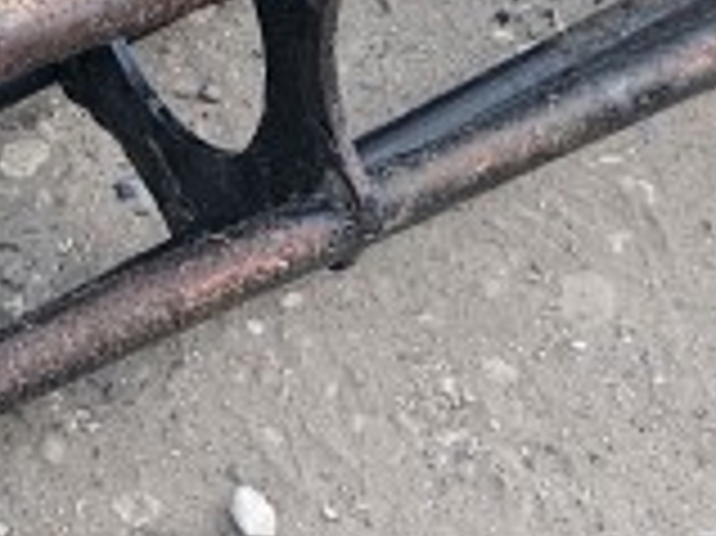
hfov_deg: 13.2
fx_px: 3059
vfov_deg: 9.2
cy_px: -640
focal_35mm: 148
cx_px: 63
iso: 500
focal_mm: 5.4
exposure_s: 1/100
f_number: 1.8
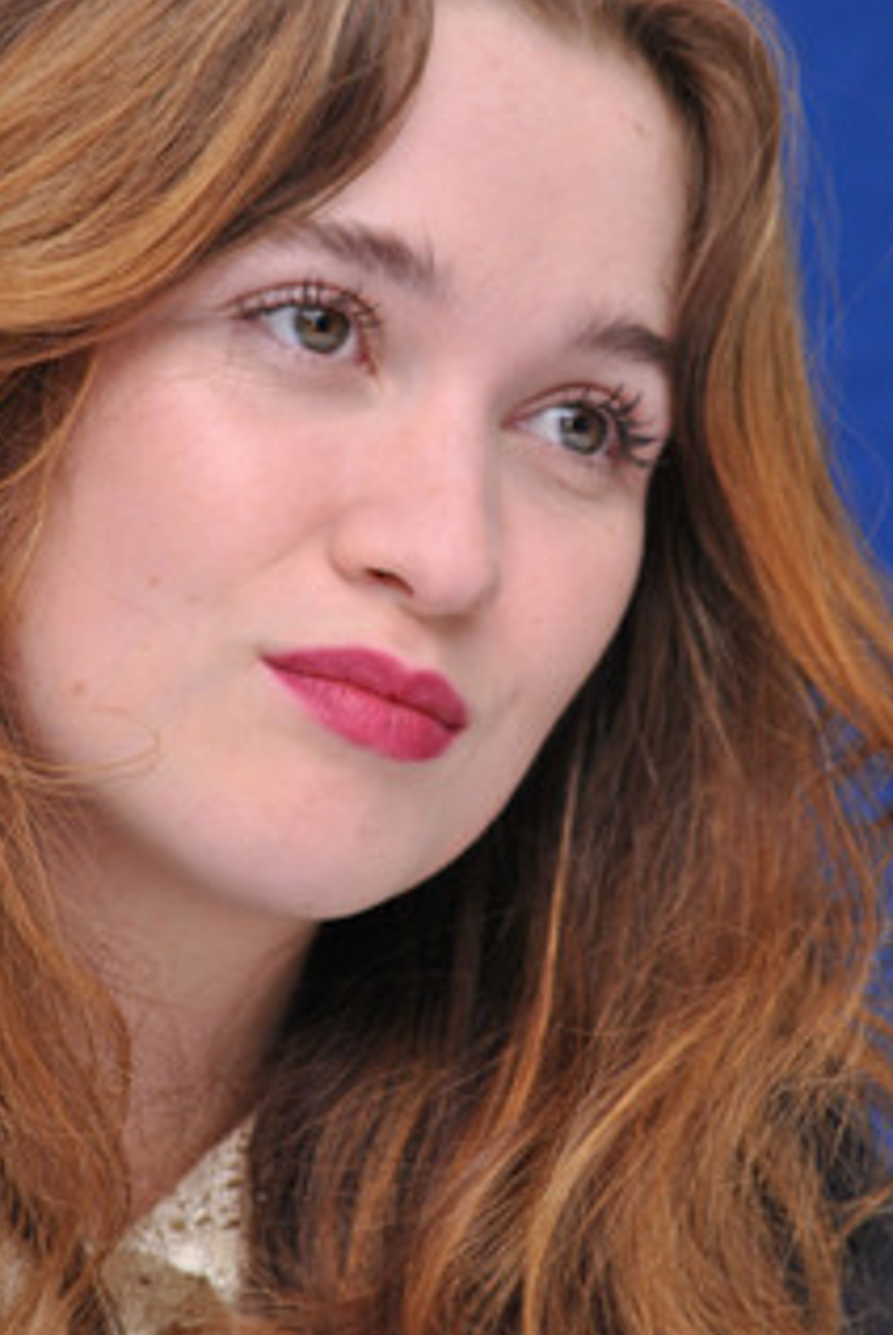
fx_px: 14070
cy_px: 556
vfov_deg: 5.4
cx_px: 438
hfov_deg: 3.6
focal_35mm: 379
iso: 400
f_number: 10
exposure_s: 1/160
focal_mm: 200
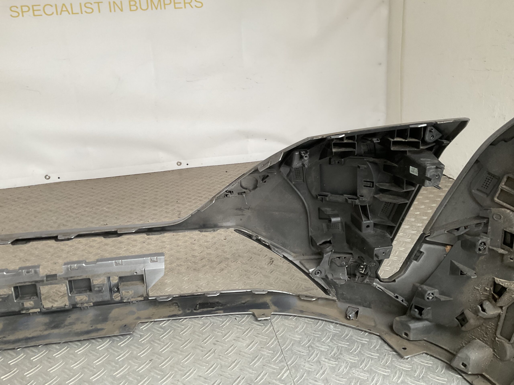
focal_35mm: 29
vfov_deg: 48.2
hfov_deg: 61.7
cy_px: 192
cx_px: 257
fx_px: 431
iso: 64
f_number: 1.8
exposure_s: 1/50
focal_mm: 3
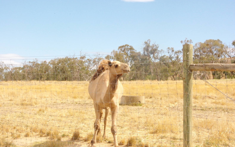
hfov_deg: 29.8
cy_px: 76
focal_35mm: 69
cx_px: 117
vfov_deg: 18.9
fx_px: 442
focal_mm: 45
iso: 1600
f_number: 22
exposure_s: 1/180
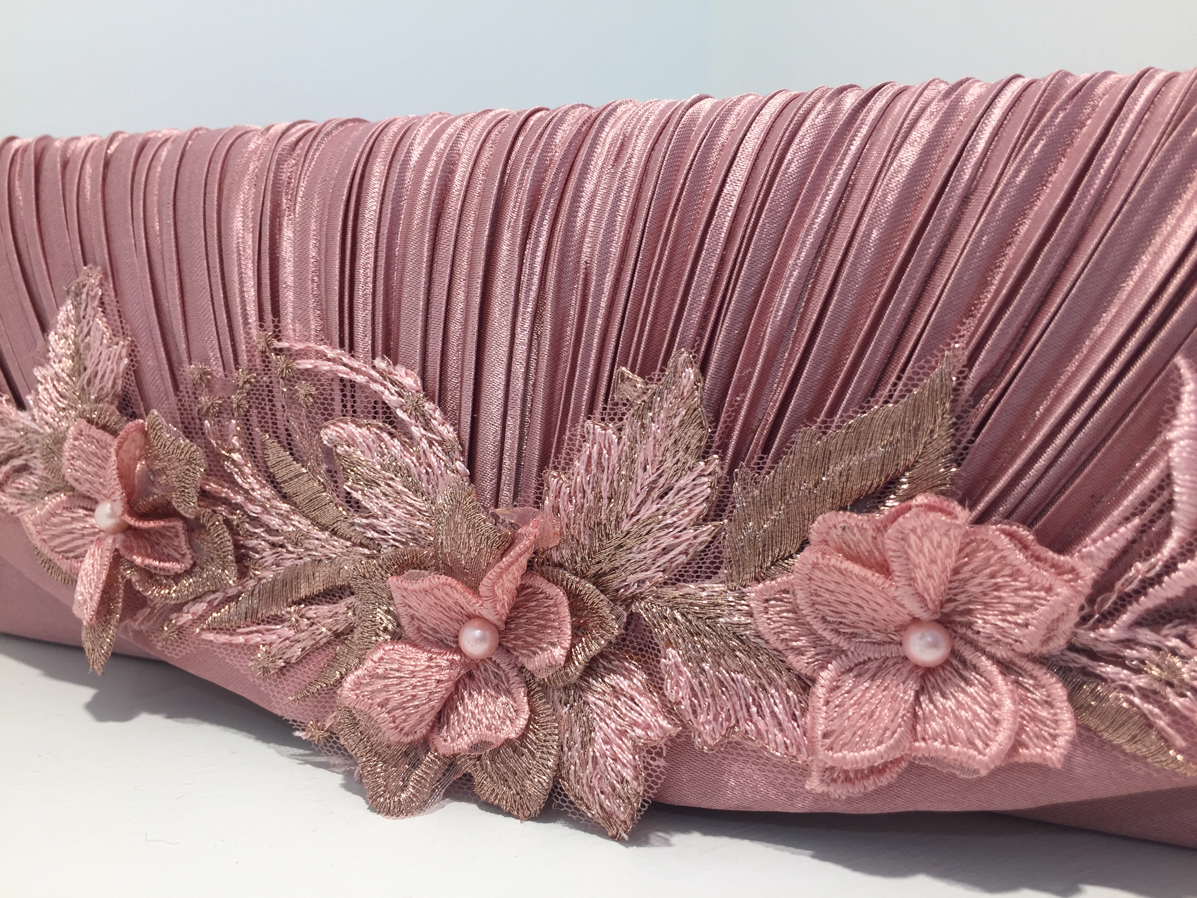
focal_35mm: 29
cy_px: 449
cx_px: 598
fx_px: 1003
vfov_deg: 48.2
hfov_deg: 61.7
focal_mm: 4.15
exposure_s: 1/50
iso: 32
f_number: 2.2
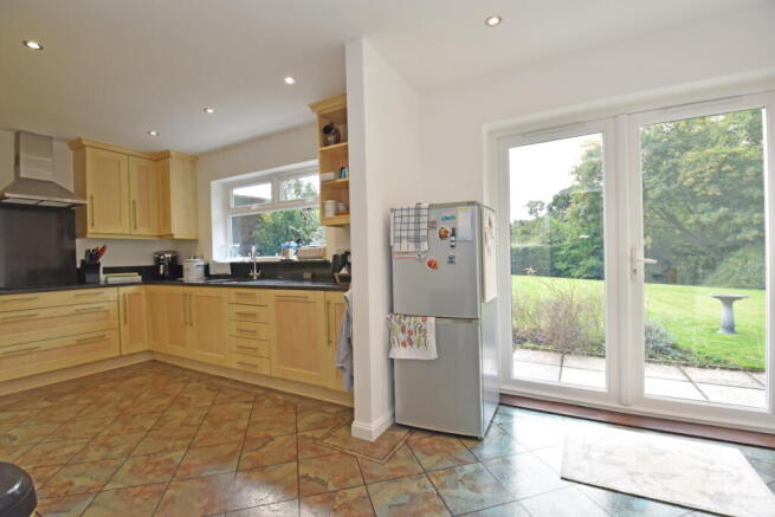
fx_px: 323
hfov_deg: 100.4
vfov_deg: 77.4
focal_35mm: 15
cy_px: 258
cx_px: 388
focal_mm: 10
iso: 720
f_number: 5
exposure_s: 1/200
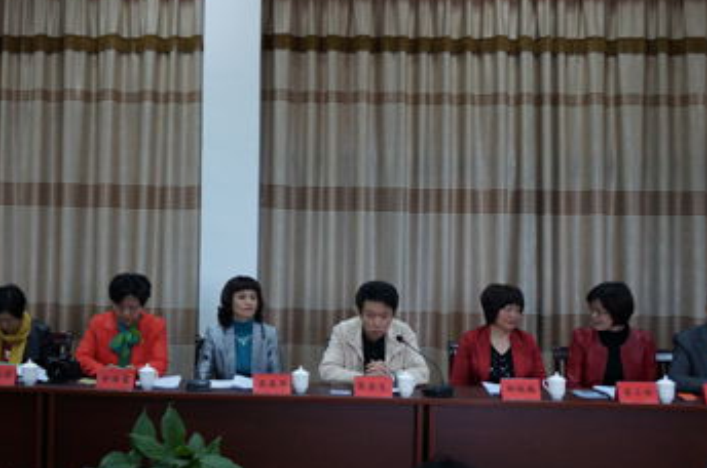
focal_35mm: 48
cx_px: 232
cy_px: 179
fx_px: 941
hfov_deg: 40.6
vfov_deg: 27.9
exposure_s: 1/60
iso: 800
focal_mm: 22
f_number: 4
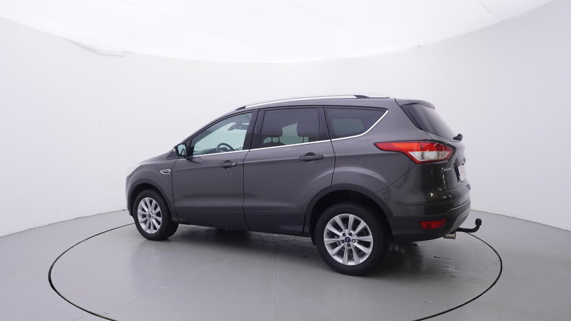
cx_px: 276
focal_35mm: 25
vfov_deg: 46.5
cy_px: 189
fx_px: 372
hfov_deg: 75.1
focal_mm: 15
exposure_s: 1/80
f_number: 5
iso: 200
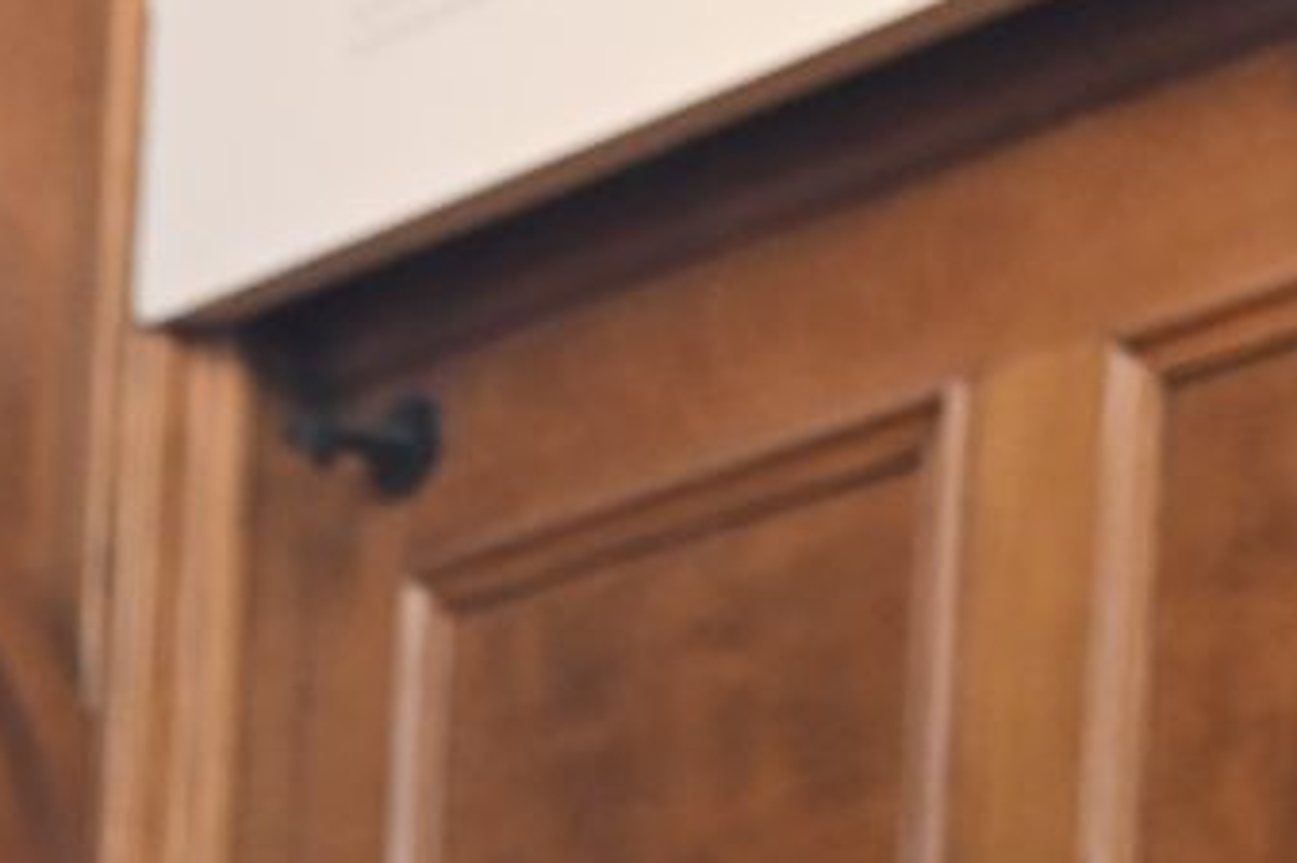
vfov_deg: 6.7
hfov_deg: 9.1
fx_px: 6770
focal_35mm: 188
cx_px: -2383
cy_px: 2541
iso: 3200
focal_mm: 31
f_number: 4.5
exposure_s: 1/200
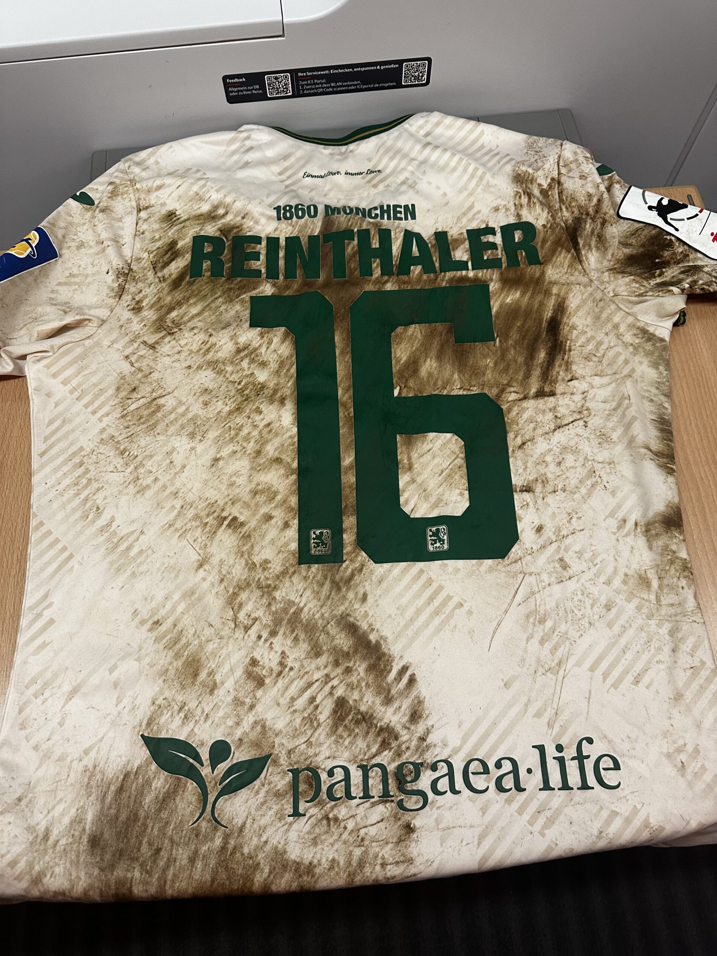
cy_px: 478
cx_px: 358
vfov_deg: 71.6
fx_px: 663
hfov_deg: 56.8
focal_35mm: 24
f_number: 1.78
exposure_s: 1/56
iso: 250
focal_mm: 6.86
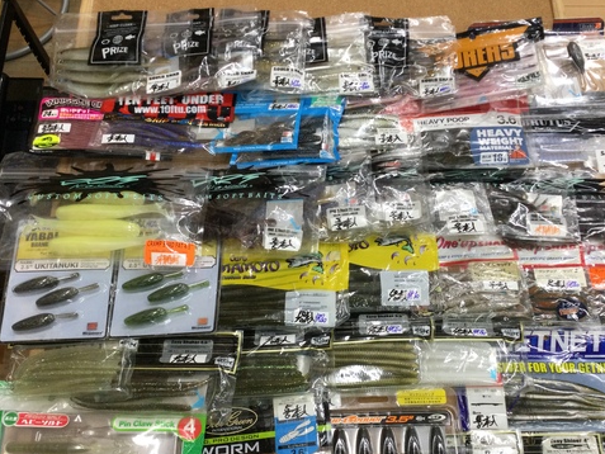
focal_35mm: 39
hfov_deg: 47.8
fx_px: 682
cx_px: 318
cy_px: 270
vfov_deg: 36.7
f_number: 2.4
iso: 25
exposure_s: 1/30
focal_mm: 3.3
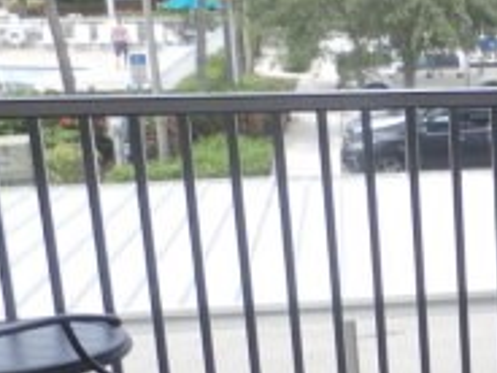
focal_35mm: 87
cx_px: 751
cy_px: 316
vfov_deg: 16.8
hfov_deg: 19.5
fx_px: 1249
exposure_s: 1/125
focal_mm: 4.5
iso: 100
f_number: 3
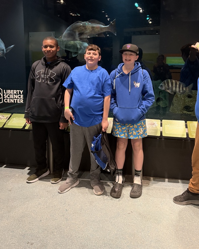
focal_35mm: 32
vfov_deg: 54.5
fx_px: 236
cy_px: 82
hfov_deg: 45.7
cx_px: 114
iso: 640
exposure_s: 1/40
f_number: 1.78
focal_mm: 6.76
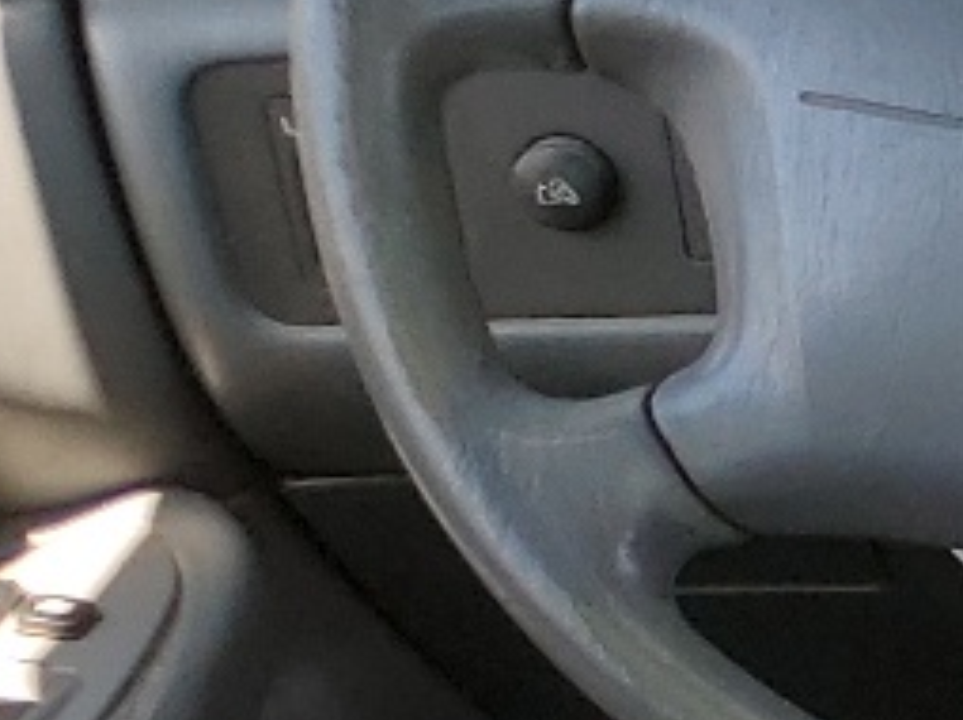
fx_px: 4558
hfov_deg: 9.4
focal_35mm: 164
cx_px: 2912
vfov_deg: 8.6
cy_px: 1413
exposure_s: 1/323
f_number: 1.5
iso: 50
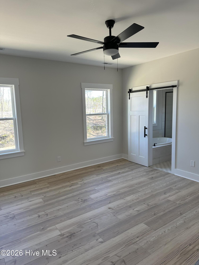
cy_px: 132
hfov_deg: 56.8
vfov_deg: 71.6
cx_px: 100
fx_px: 184
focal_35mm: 24
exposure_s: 1/161
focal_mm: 6.86
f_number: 1.78
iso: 100
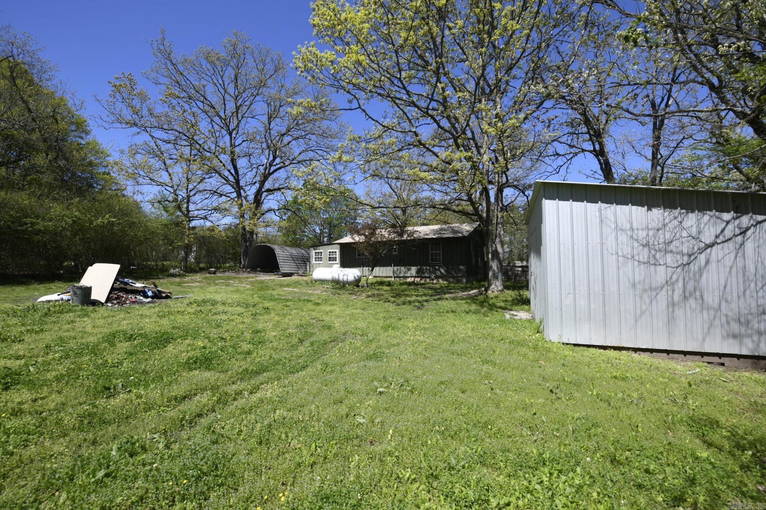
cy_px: 255
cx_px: 383
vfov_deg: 81.2
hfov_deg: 104.3
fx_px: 298
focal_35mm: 14
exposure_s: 1/200
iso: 64
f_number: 7.1
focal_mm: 14
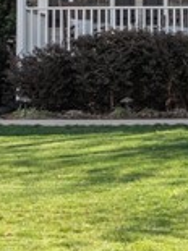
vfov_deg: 12.3
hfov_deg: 9.2
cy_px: 1
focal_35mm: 159
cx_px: 246
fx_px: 1153
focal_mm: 12.29
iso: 100
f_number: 4.5
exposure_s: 1/40
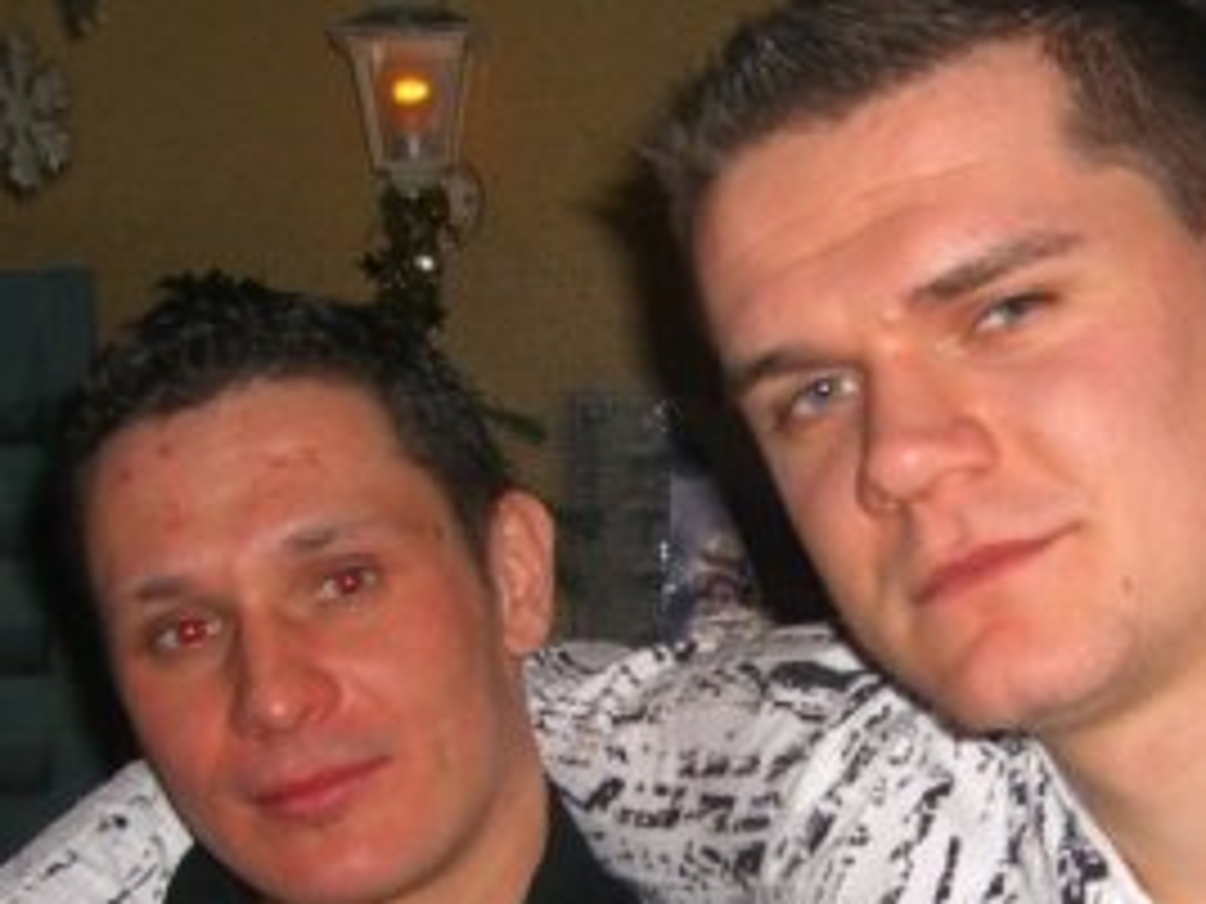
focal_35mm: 85
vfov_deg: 17.1
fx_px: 2961
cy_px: 796
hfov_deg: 22.8
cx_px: 882
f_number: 2.8
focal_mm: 7.9
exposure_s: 1/60
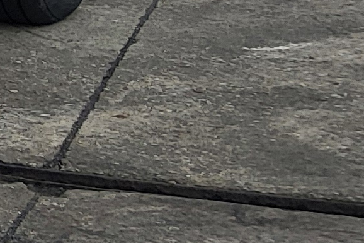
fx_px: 1931
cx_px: -803
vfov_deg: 7.0
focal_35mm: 191
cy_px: -178
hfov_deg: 8.6
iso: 12
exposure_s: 1/306
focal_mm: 3.98
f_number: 1.8
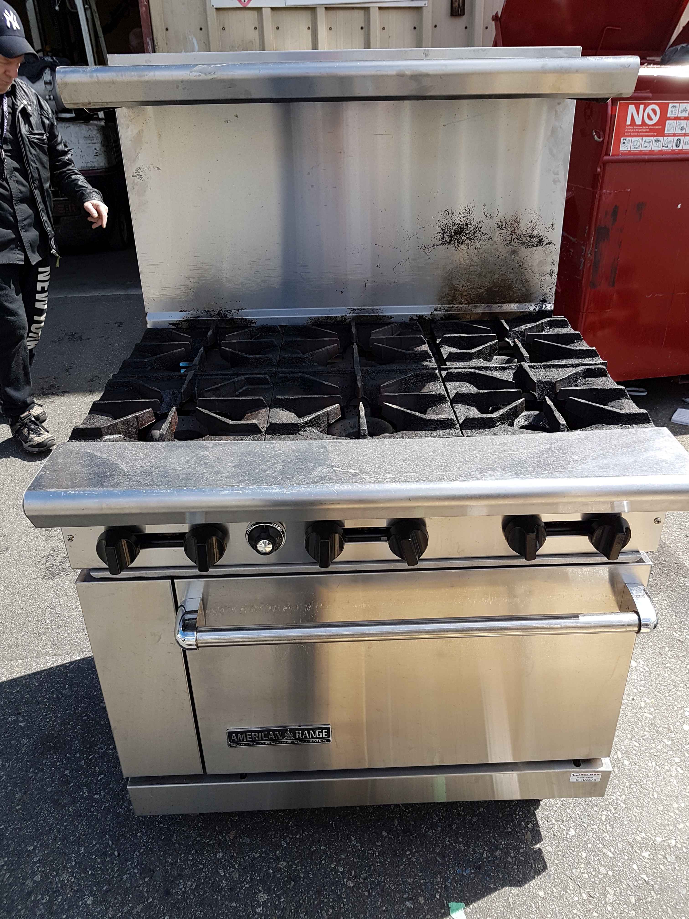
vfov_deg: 67.3
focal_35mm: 26
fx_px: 690
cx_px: 344
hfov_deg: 53.1
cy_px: 460
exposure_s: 1/868
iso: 40
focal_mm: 4.2
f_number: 1.7
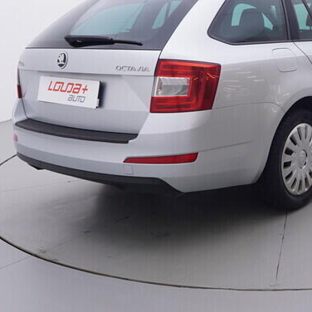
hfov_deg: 30.8
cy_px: 77
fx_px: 532
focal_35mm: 52
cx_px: 297
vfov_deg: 32.1
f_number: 5
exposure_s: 1/80
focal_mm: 15
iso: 200
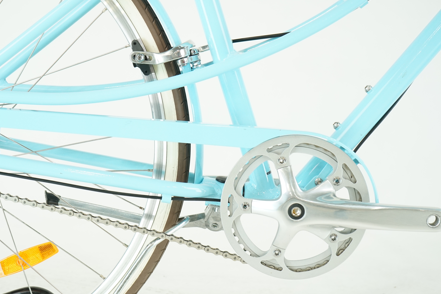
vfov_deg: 24.2
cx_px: 175
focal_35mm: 56
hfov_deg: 35.5
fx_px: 686
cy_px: 170
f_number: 5.6
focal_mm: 44
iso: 1600
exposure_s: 1/200
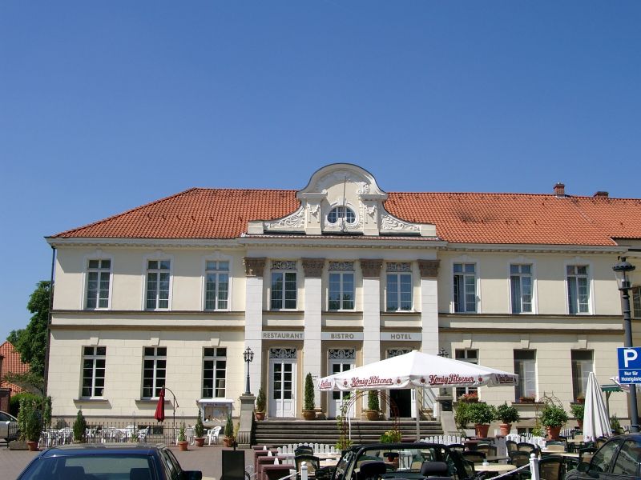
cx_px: 320
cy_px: 240
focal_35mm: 42
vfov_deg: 34.3
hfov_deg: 44.8
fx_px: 778
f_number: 4
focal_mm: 8.82
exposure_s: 1/946
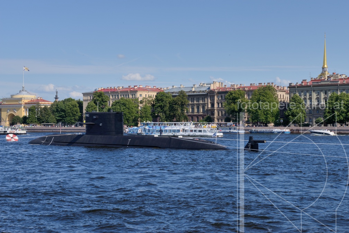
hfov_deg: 28.8
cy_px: 116
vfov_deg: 19.5
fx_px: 679
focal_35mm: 70
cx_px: 174
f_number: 16
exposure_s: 1/160
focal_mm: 70
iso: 160
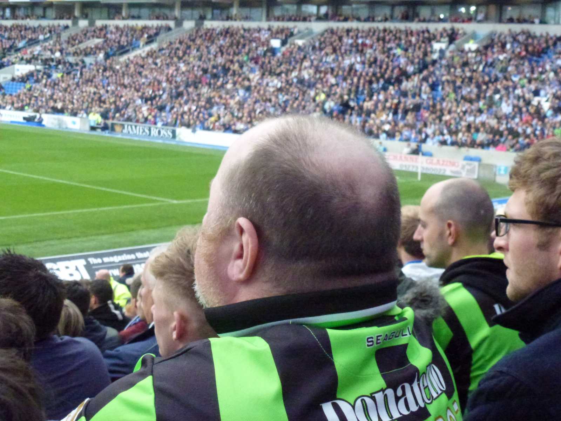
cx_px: 280
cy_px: 210
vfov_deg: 25.7
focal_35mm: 57
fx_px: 924
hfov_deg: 33.8
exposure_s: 1/640
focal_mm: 10.1
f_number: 4.4
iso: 1600
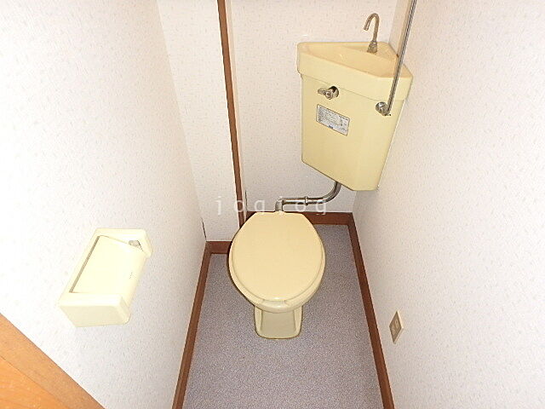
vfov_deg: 63.4
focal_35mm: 21
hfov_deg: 79.0
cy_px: 204
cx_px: 272
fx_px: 331
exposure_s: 1/30
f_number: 3.5
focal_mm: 3.7
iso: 400
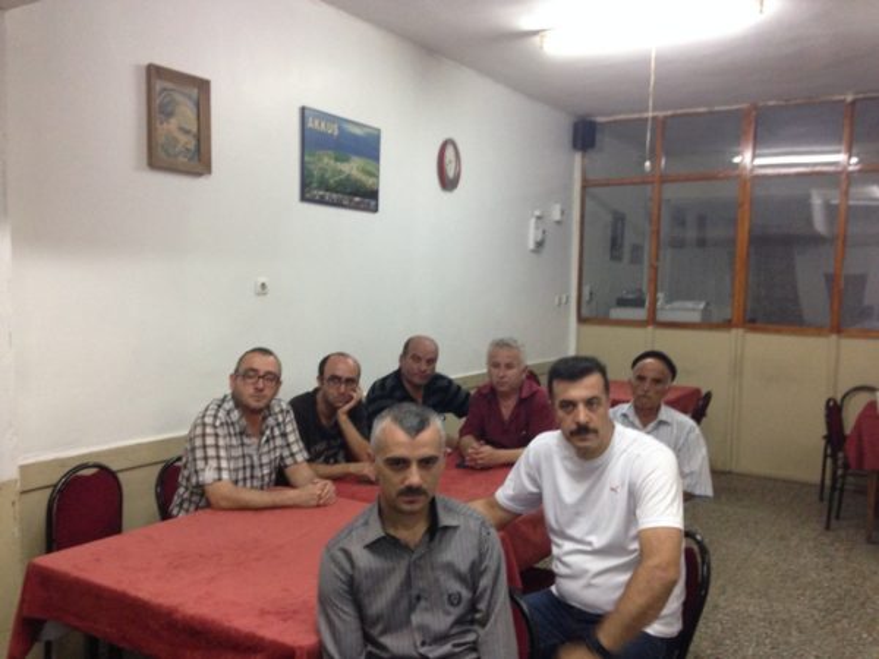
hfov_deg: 55.4
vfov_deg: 42.9
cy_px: 330
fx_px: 838
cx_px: 440
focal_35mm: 33
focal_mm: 4.12
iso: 250
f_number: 2.4
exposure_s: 1/20
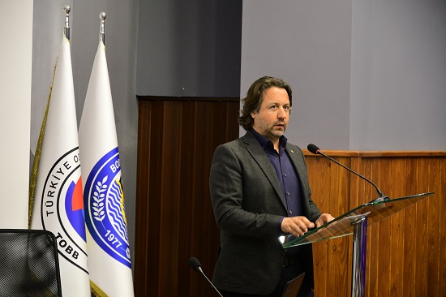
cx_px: 223
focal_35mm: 99
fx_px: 1226
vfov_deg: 13.8
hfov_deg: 20.6
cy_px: 148
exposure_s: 1/15
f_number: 4
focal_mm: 66
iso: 1250
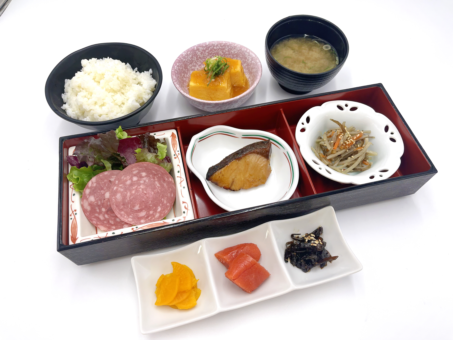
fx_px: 327
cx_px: 226
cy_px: 170
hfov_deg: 69.4
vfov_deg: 54.9
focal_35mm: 25
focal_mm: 5.1
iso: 32
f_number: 1.6
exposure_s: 1/281
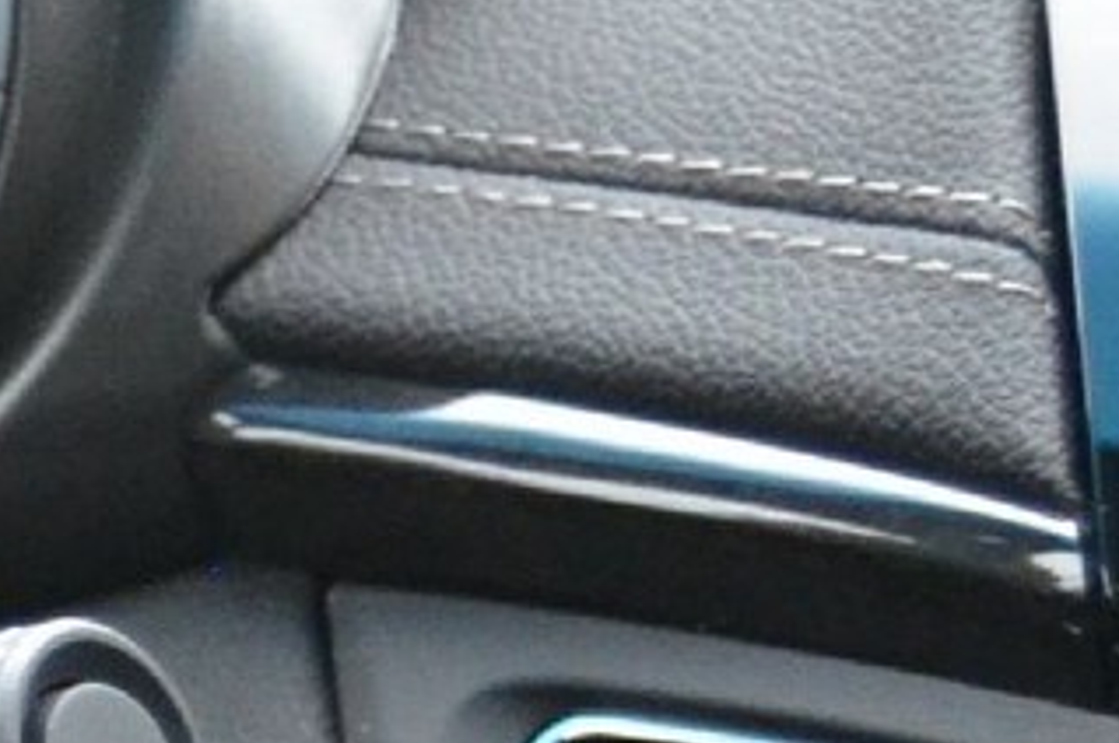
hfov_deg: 5.3
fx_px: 11300
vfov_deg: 3.7
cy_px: 1195
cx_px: -2382
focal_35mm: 364
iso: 1600
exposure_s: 1/200
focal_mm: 31
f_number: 4
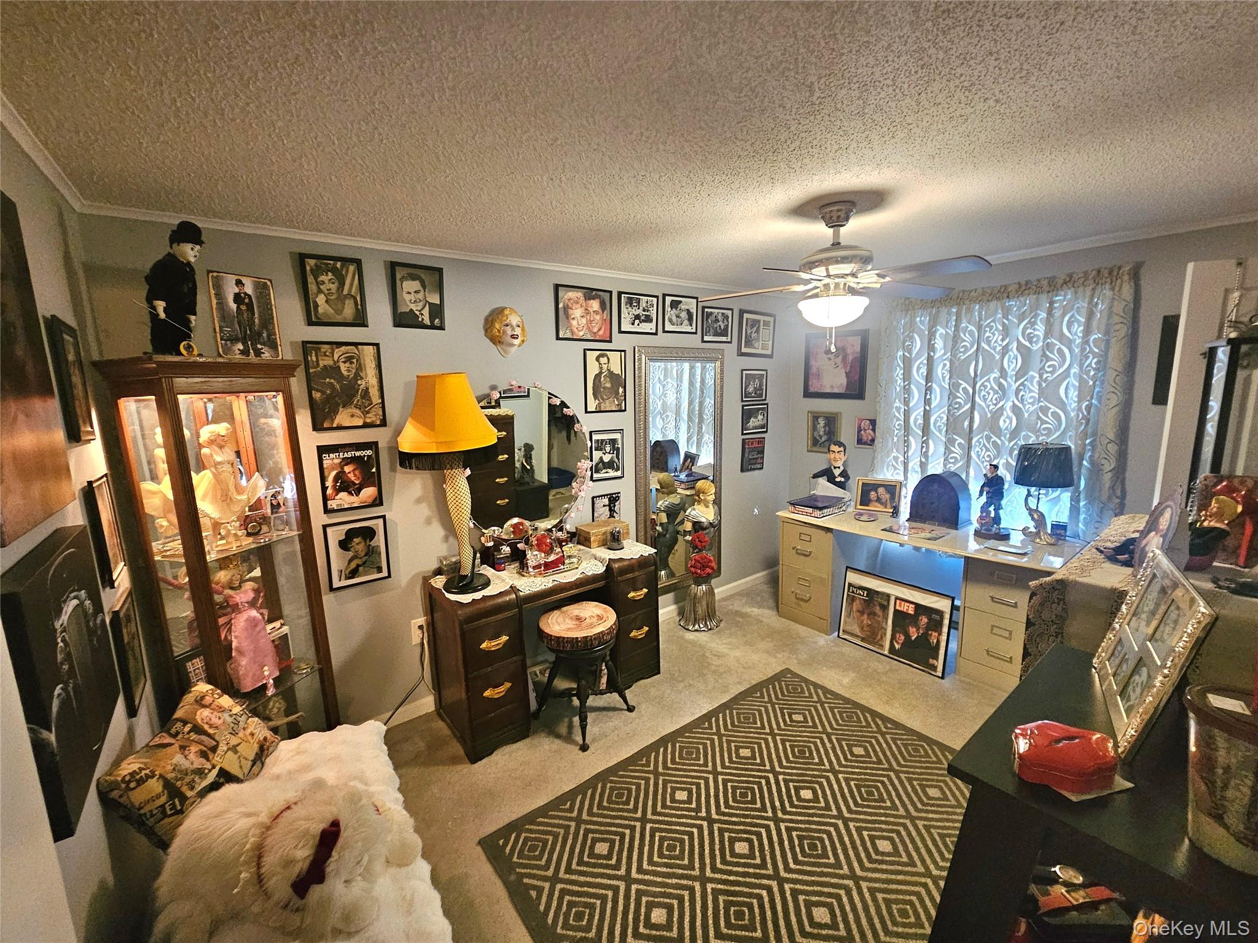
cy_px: 472
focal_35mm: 13
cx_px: 629
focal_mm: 2.2
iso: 800
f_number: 2.2
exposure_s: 1/24
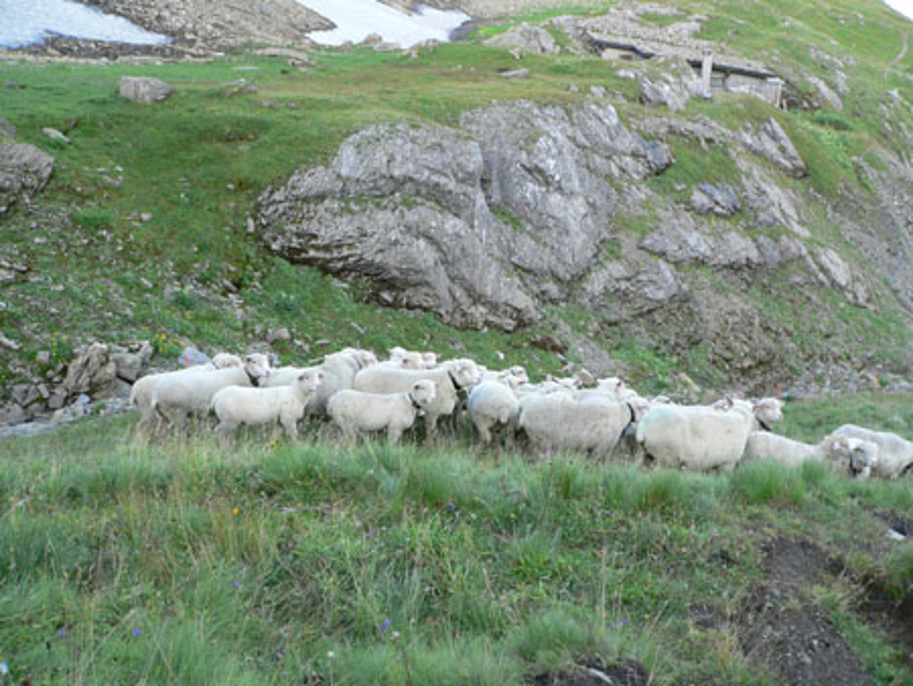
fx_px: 950
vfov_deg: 39.7
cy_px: 343
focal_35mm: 36
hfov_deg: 51.3
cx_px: 456
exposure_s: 1/60
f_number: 2.8
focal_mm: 6
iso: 80
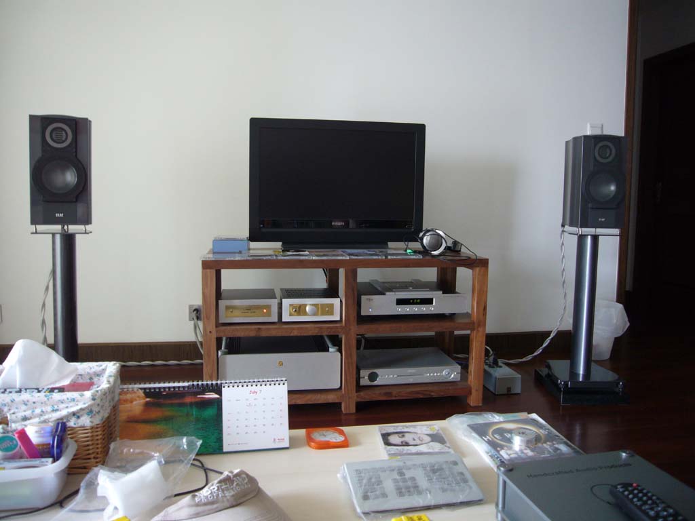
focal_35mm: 28
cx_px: 348
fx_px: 562
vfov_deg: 49.7
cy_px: 260
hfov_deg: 63.4
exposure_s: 1/15
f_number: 2.8
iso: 125
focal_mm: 4.6
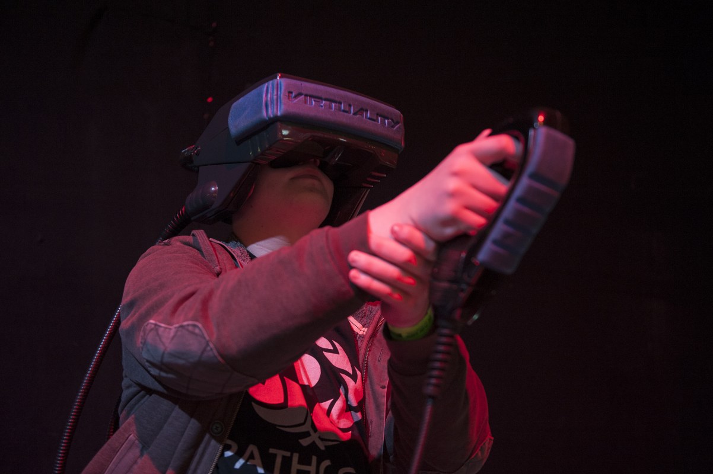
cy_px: 237
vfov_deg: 33.4
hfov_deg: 48.5
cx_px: 356
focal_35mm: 40
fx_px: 792
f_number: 2.8
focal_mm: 40
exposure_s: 1/25
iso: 1600
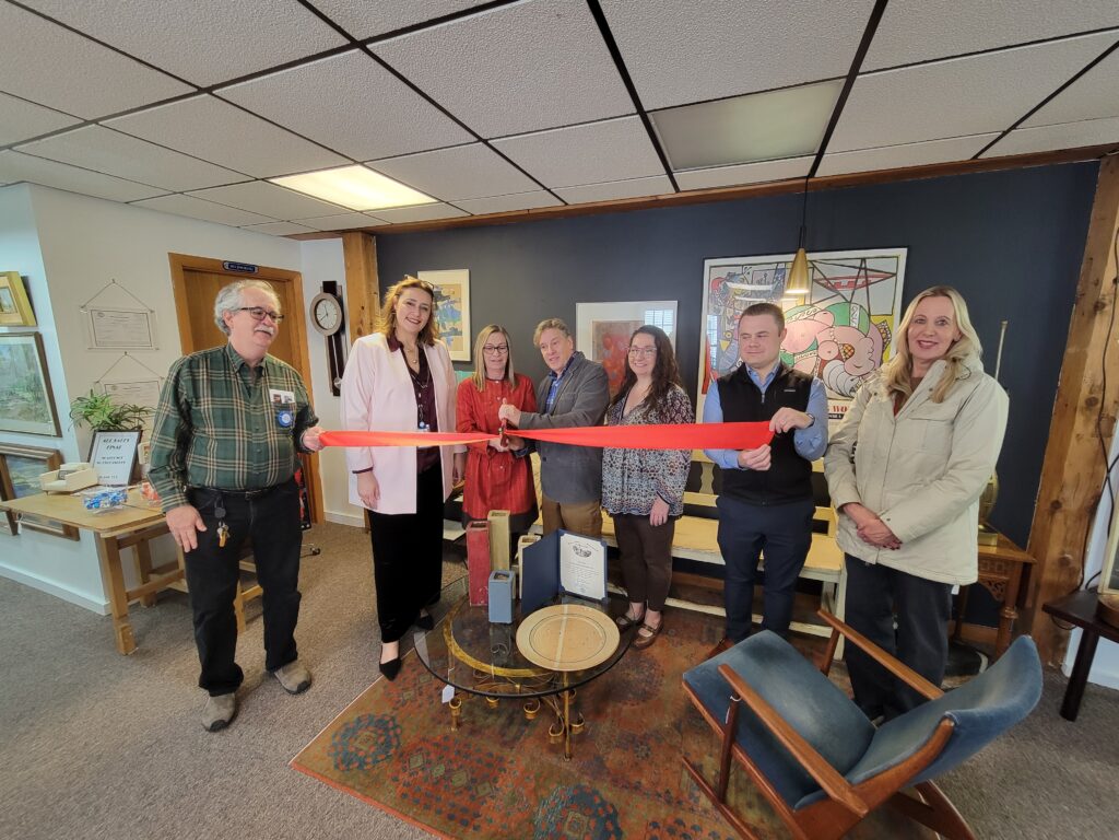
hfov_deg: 106.2
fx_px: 420
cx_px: 560
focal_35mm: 13
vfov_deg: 89.9
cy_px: 420
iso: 250
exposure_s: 1/60
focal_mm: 2.2
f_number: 2.2
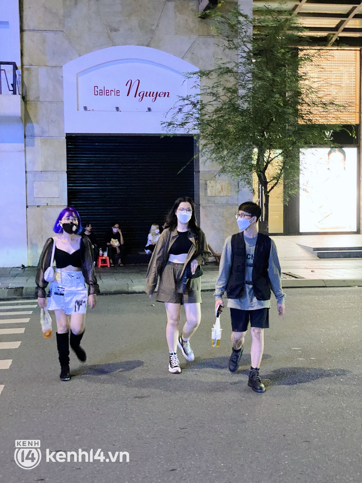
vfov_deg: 36.8
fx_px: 725
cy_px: 242
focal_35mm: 52
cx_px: 181
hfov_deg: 28.0
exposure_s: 1/25
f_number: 2
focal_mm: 6
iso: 640
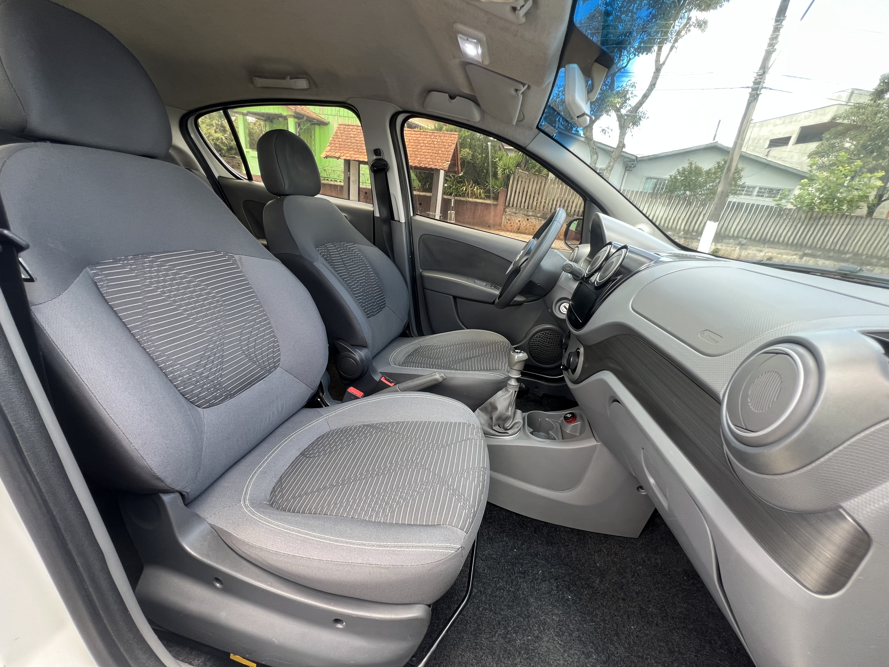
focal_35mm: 13
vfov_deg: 89.9
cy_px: 334
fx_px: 334
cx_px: 444
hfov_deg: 106.2
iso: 64
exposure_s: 1/99
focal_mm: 1.57
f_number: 1.8
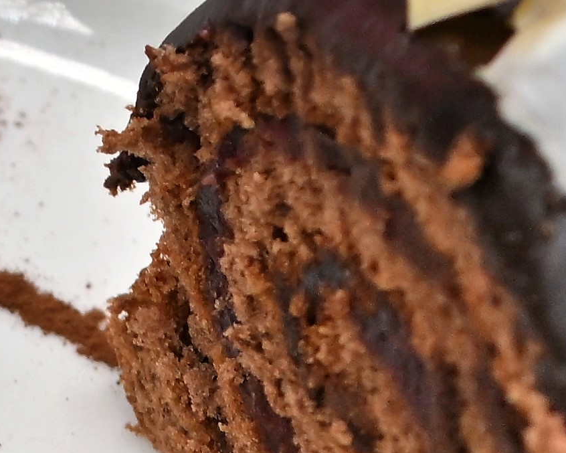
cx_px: -203
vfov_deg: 4.2
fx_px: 6148
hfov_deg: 5.2
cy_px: 826
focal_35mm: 367
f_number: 4.5
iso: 400
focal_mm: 48
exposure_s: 1/125
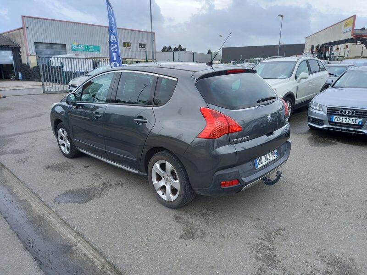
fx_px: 265
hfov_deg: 69.4
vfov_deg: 54.9
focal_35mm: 25
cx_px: 184
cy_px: 138
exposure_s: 1/165
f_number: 2
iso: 25
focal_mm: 4.6
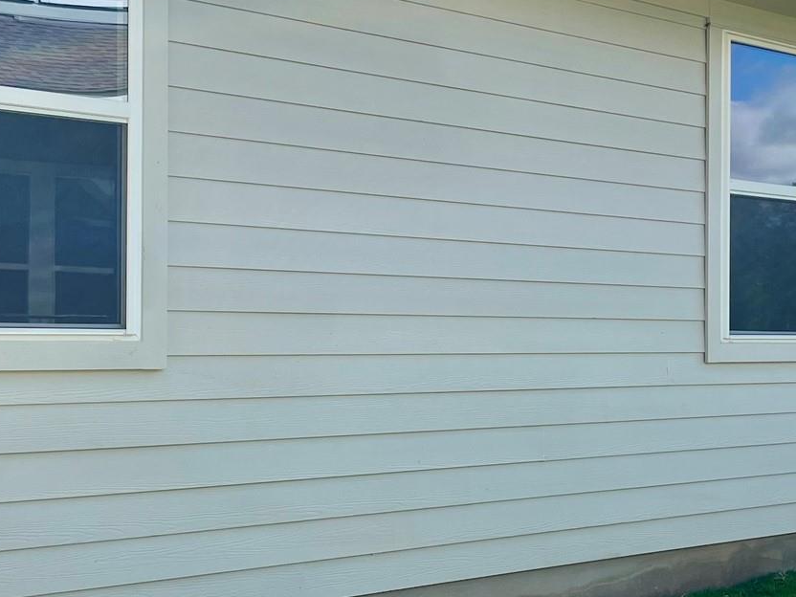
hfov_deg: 30.0
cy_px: 337
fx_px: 1472
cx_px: 537
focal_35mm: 64
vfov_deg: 22.9
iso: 50
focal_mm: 5.1
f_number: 1.6
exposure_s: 1/2688
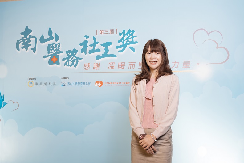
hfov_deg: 53.1
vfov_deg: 36.9
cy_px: 82
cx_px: 122
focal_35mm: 36
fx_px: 244
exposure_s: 1/100
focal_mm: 36
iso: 500
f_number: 5
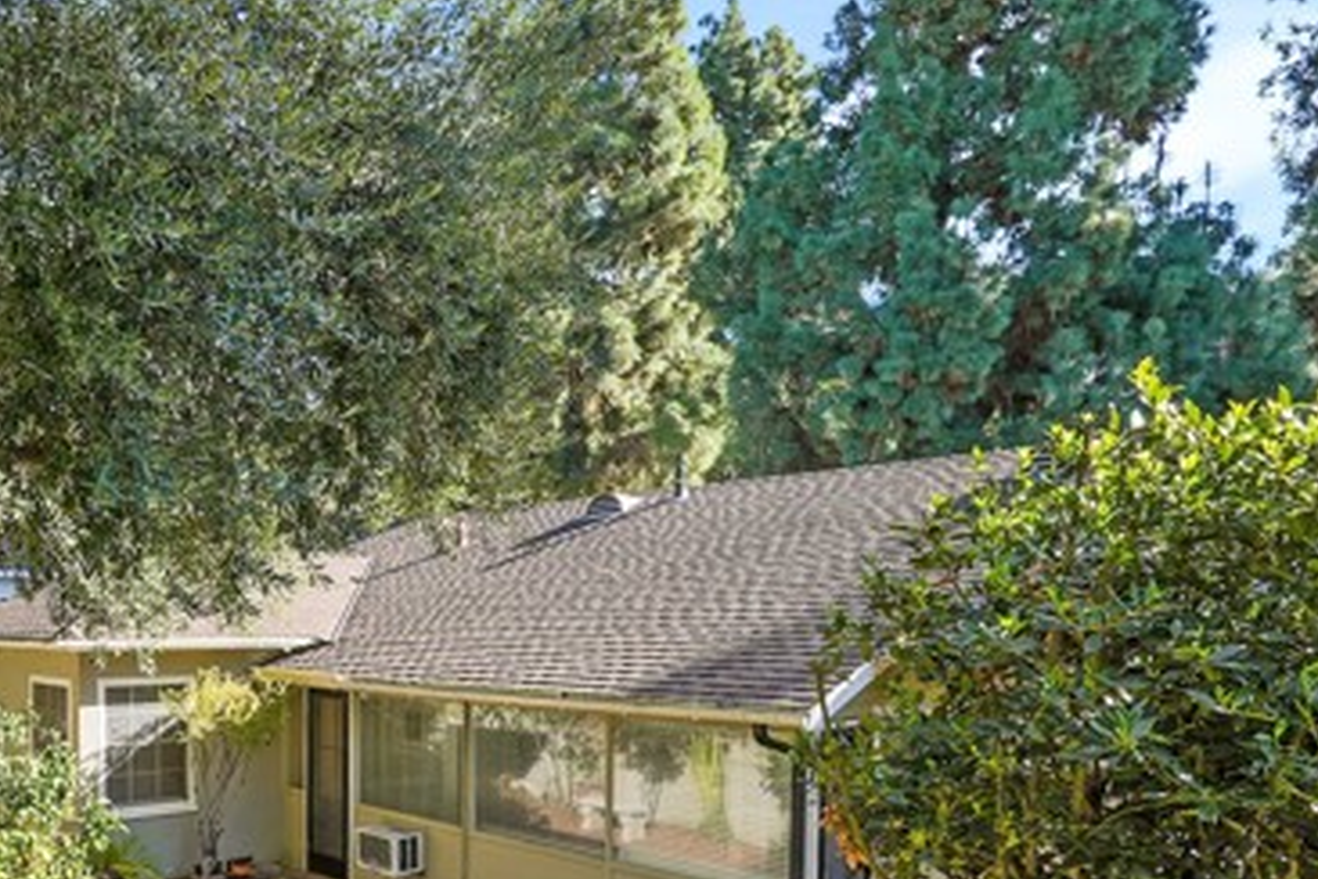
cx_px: 342
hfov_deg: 62.0
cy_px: 650
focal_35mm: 28
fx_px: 1025
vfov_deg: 45.0
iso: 100
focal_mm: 16
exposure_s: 1/125
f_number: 7.1
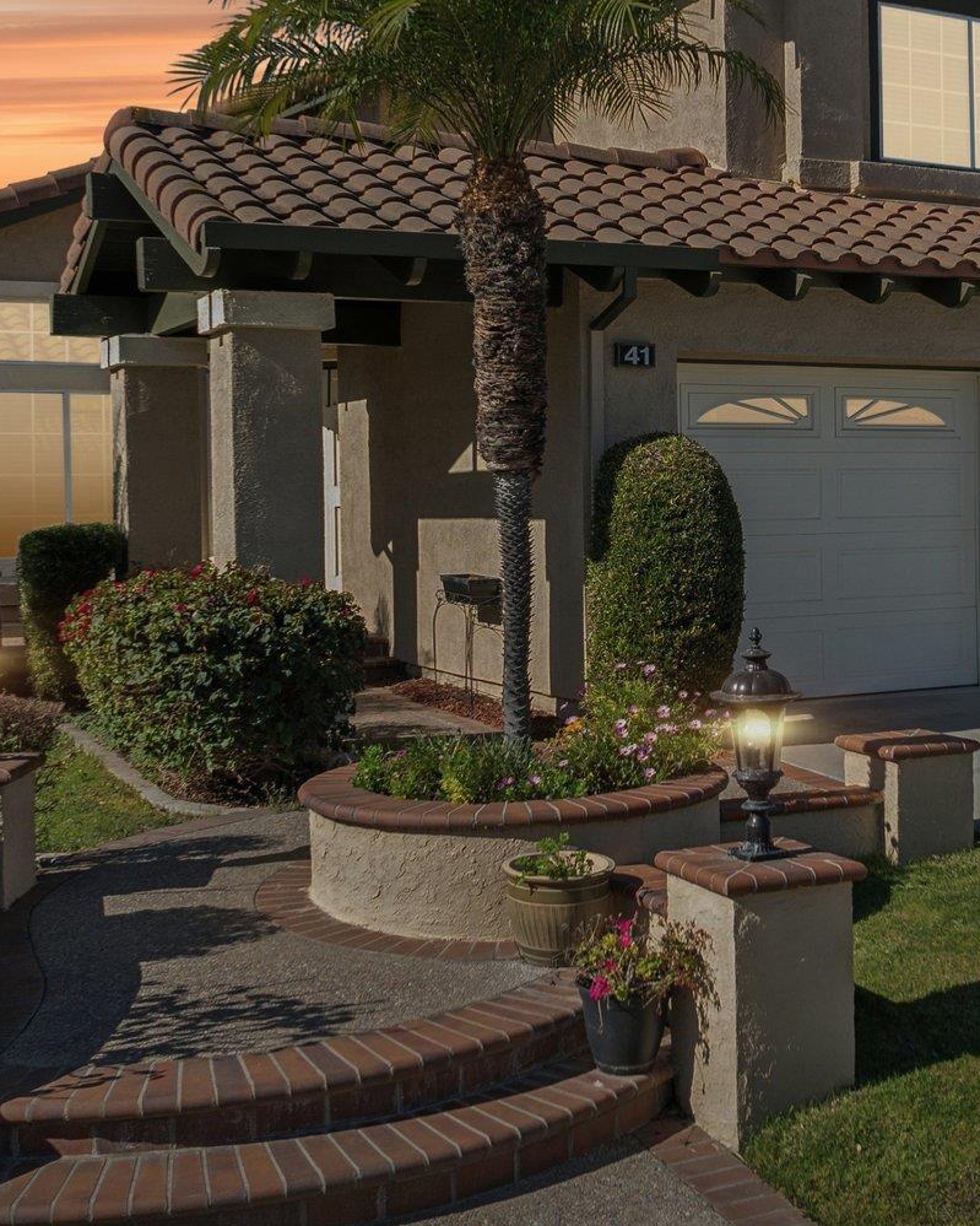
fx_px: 1741
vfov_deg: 38.6
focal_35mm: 48
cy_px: 499
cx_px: 757
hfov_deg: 30.8
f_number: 2.8
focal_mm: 12.3
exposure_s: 1/1600
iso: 100
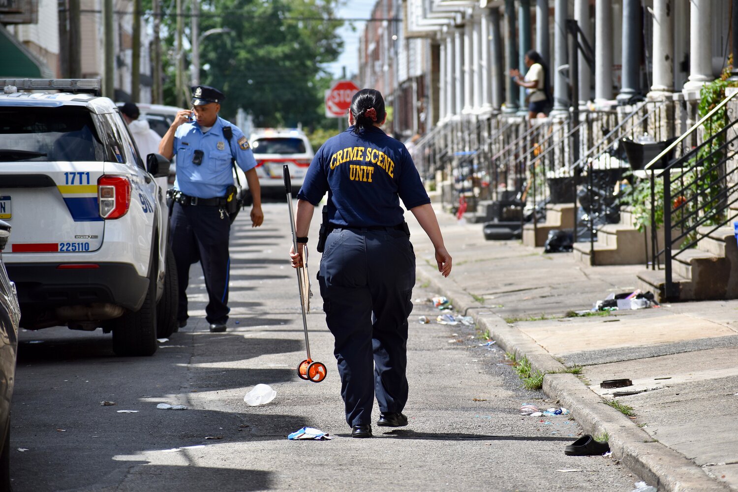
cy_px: 246
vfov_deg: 5.9
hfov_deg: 8.9
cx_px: 369
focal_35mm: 232
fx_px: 4766
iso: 200
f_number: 5.6
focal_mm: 155
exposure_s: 1/1000
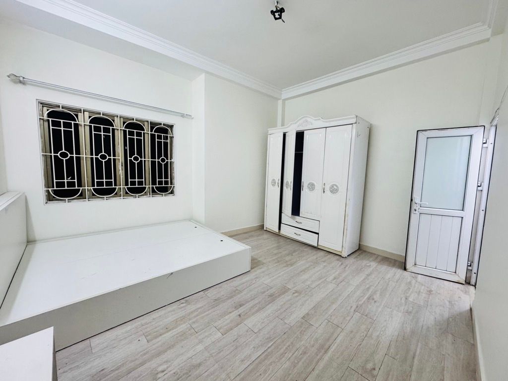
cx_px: 254
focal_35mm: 14
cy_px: 190
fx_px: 205
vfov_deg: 85.7
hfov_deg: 102.1
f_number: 2.2
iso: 250
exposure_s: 1/100
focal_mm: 2.22
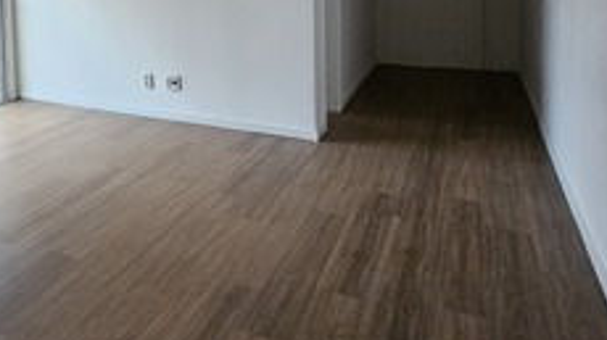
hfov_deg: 50.4
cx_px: 11
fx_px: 515
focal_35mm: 32
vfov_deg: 33.7
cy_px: 5
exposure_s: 1/24
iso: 640
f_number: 2.2
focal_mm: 2.2
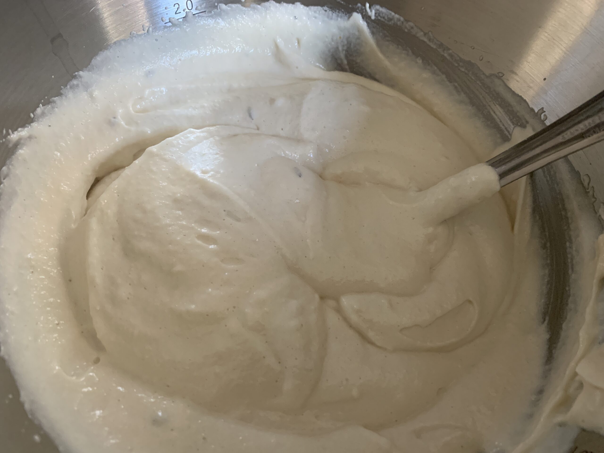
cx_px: 302
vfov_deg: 53.1
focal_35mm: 26
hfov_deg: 67.3
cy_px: 226
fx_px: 454
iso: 250
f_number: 1.8
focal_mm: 4.25
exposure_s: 1/60
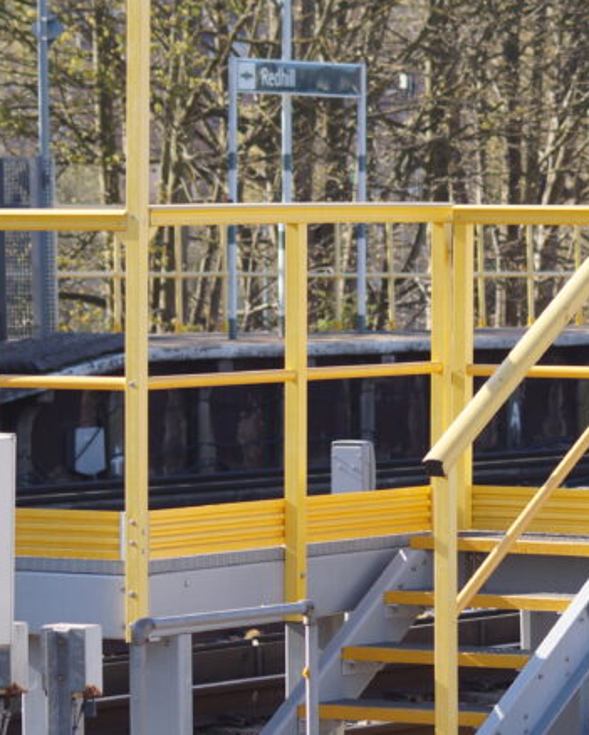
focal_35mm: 230
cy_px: 426
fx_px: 5007
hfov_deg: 6.7
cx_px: 582
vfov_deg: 8.4
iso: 100
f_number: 5.6
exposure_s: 1/250
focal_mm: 70
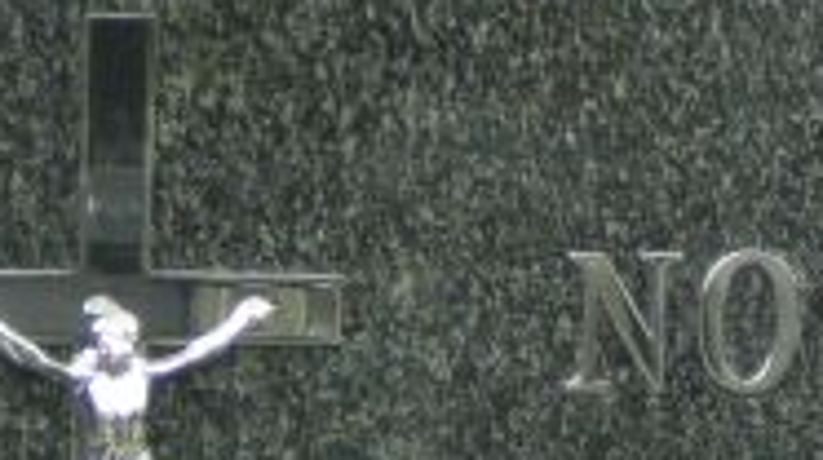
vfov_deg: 3.9
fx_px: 6712
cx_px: 823
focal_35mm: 308
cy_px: 584
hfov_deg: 7.0
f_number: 3.8
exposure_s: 1/160
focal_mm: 12.2
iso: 80
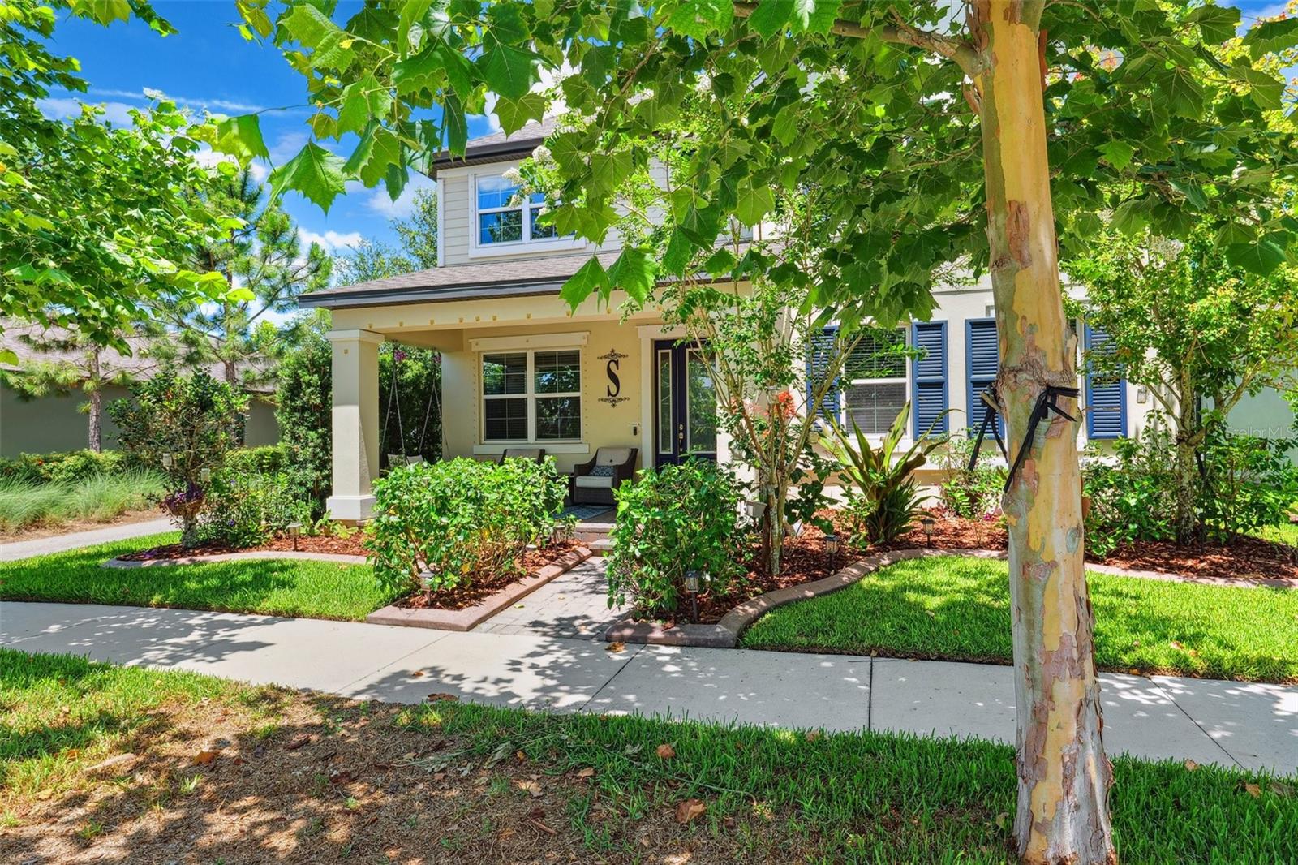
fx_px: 721
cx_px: 649
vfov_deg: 61.9
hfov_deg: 84.0
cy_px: 432
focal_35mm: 20
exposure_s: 1/60
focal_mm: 20
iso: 100
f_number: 8
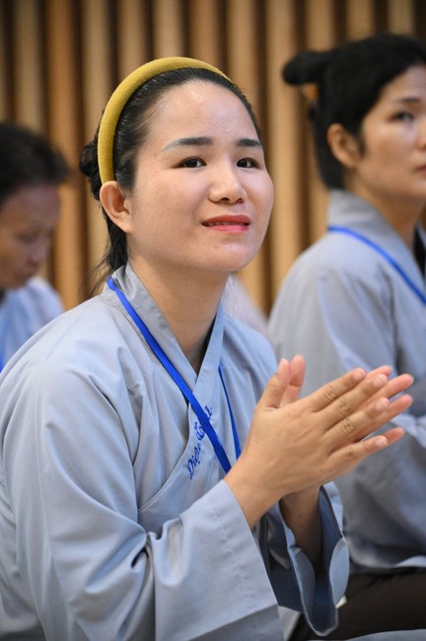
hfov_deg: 13.0
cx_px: 213
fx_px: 1868
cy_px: 320
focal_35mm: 105
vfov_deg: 19.5
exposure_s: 1/250
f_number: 4
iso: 10000
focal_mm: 105
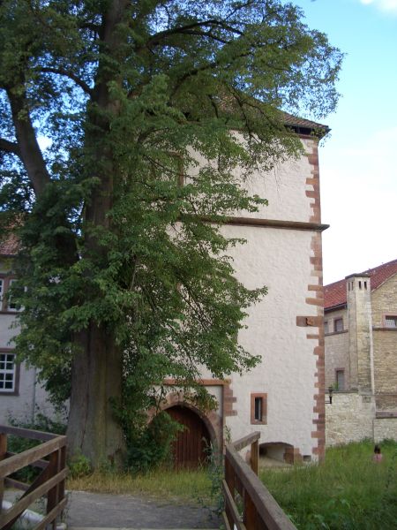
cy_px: 265
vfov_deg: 52.6
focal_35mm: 35
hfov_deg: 40.7
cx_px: 198
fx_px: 535
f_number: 2.6
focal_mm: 5.8
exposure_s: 1/125
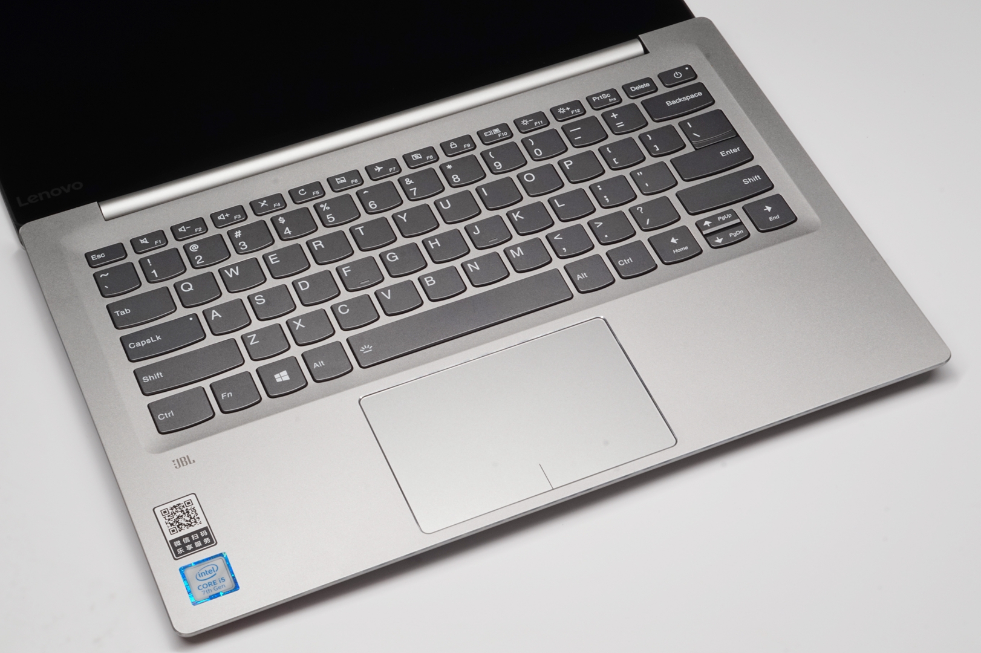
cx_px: 490
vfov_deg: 18.2
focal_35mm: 75
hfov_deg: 27.0
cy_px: 326
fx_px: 2043
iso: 125
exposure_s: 1/5
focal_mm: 50
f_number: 22
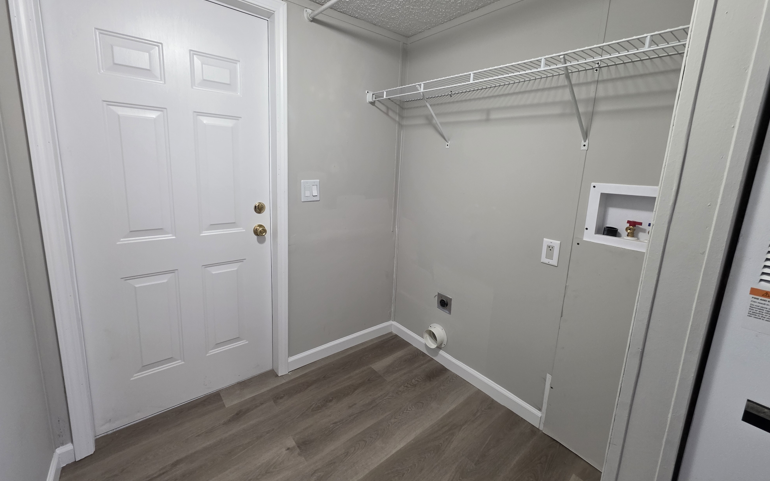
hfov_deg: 105.3
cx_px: 380
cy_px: 218
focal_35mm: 14
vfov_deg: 78.4
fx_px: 294
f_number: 1.9
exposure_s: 1/60
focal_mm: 2.2
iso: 200
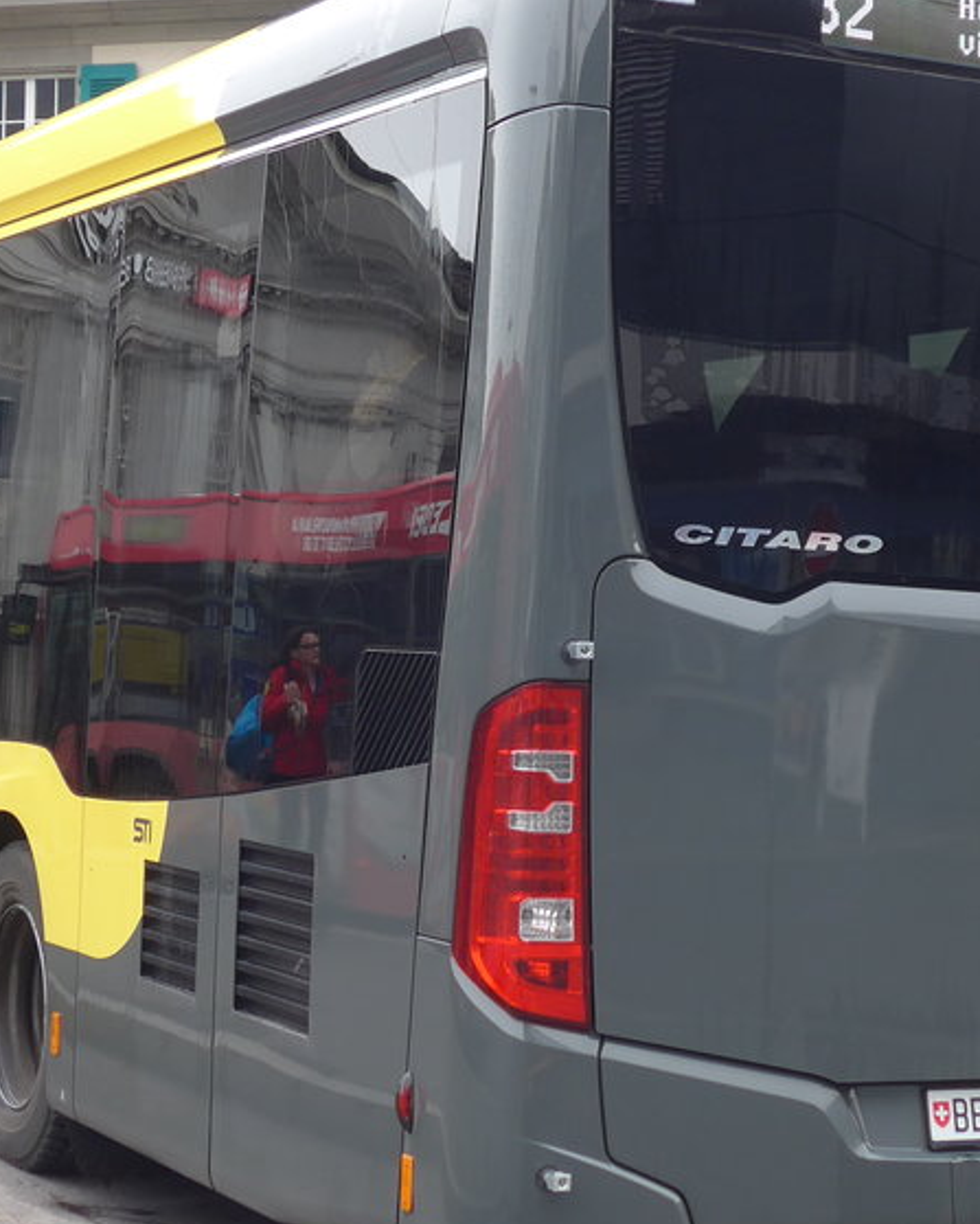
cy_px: 524
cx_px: 528
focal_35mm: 86
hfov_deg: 17.9
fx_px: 3115
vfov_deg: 22.2
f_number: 2.8
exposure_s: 1/160
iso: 80
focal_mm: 8.4
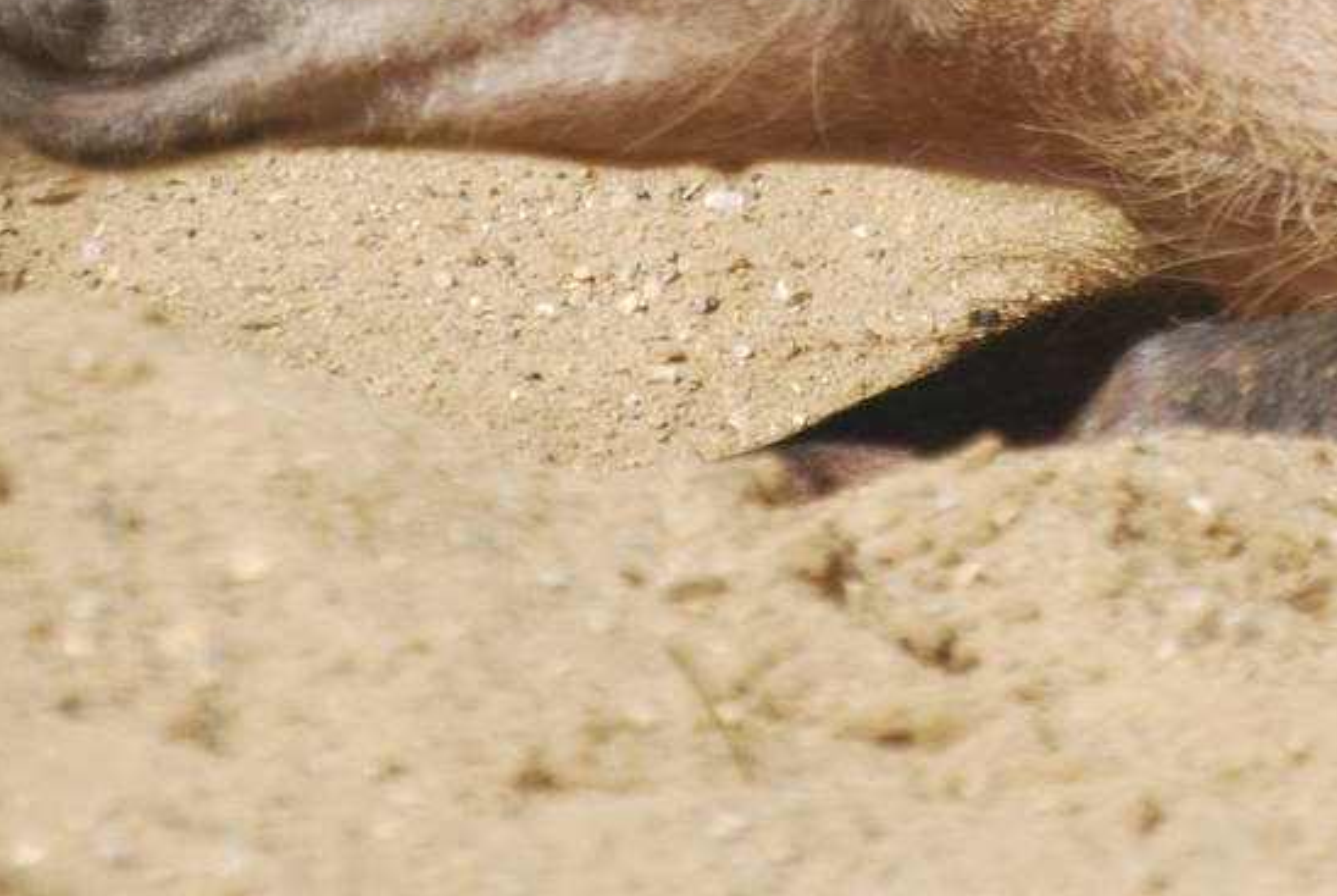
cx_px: 927
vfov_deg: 1.0
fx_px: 48865
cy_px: -294
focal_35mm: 1314
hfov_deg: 1.6
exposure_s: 1/500
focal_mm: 300
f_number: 5.6
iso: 220
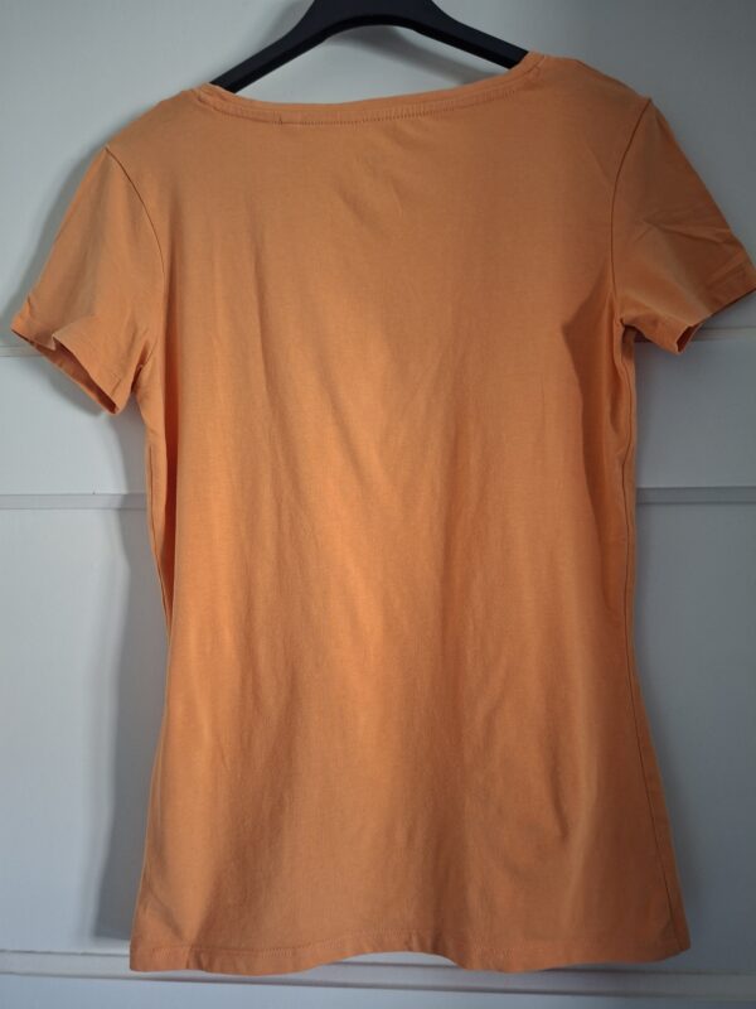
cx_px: 378
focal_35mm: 23
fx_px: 670
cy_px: 504
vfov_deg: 73.9
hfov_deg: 58.9
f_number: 1.8
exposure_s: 1/33
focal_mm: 5.54
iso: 250
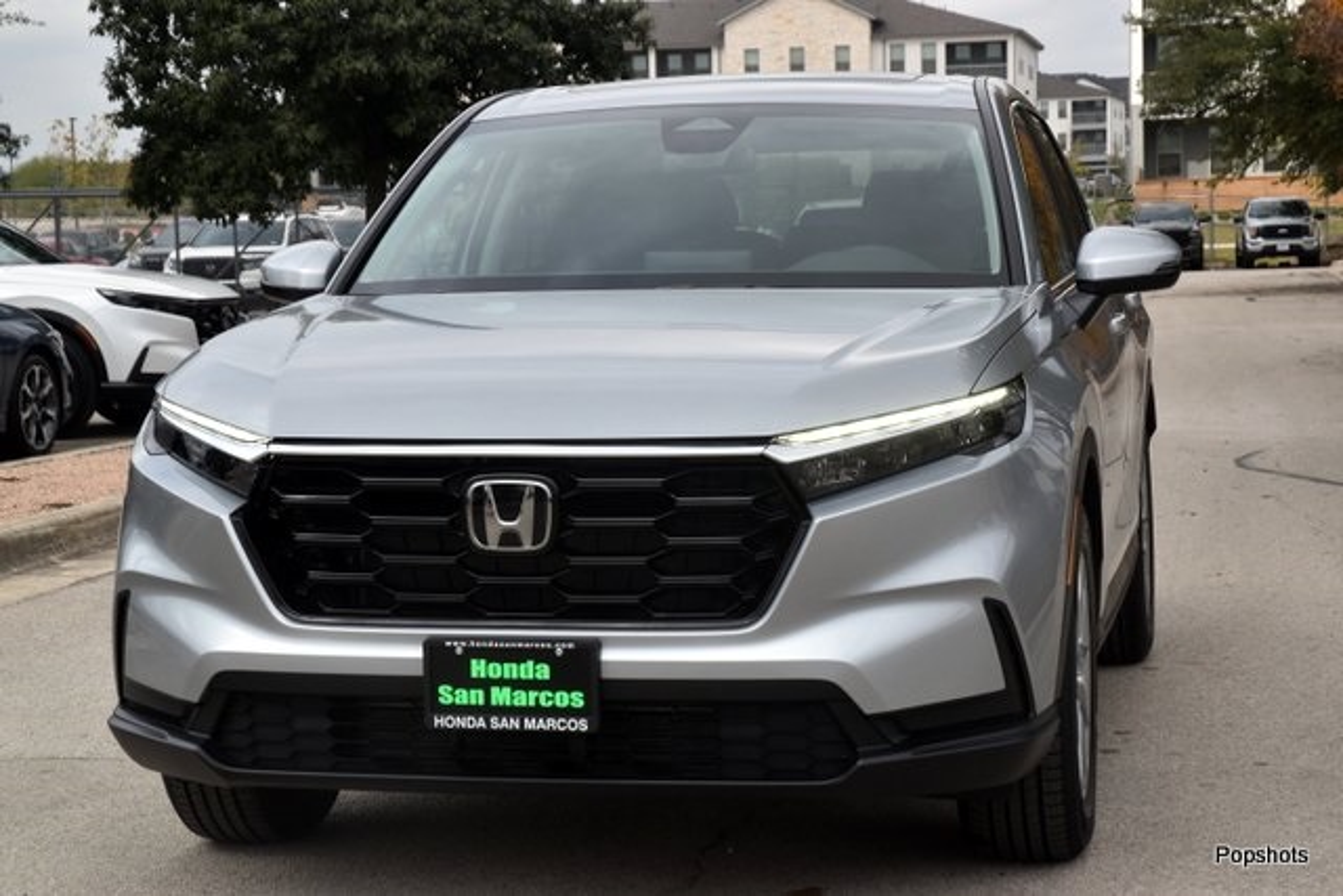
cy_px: 448
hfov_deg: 26.0
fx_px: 2910
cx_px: 672
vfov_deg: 17.5
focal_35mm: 78
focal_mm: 52
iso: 200
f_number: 9
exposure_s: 1/320
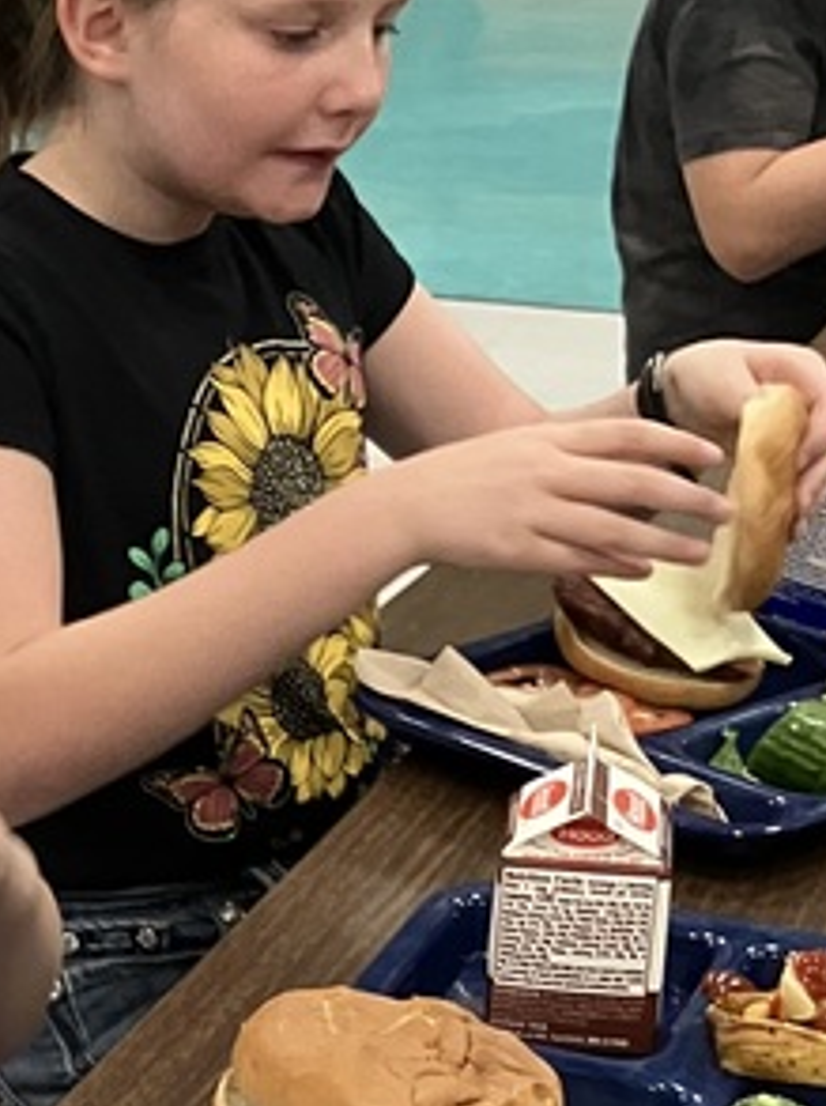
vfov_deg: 19.5
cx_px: -513
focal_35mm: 98
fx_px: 3125
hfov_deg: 13.9
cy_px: 1083
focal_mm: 3.99
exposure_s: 1/60
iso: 200
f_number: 1.8
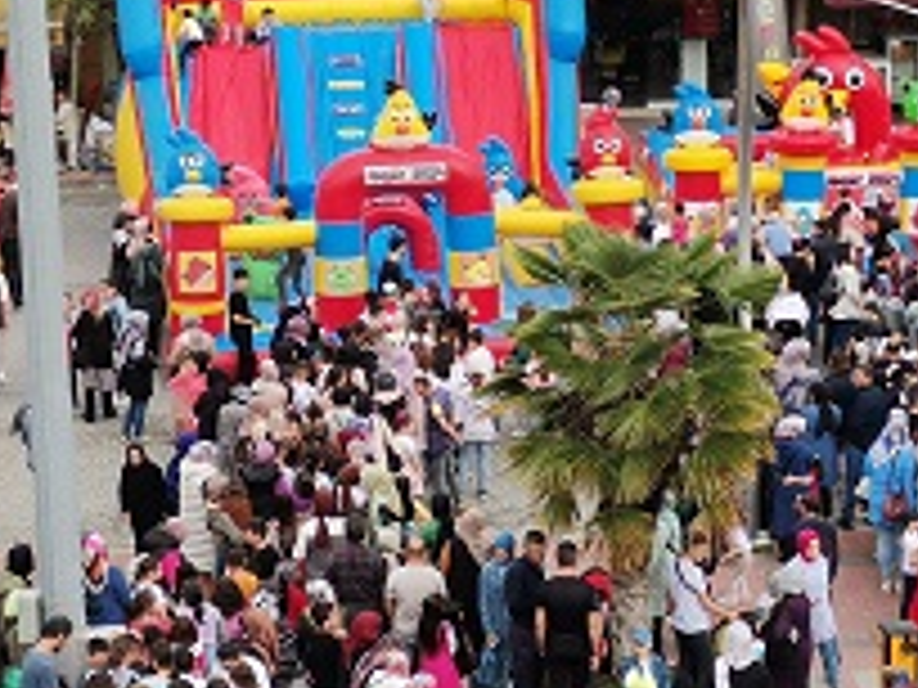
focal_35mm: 112
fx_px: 2970
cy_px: 301
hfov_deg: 17.6
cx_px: 477
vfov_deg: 13.2
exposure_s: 1/531
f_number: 1.8
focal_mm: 4.75
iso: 50
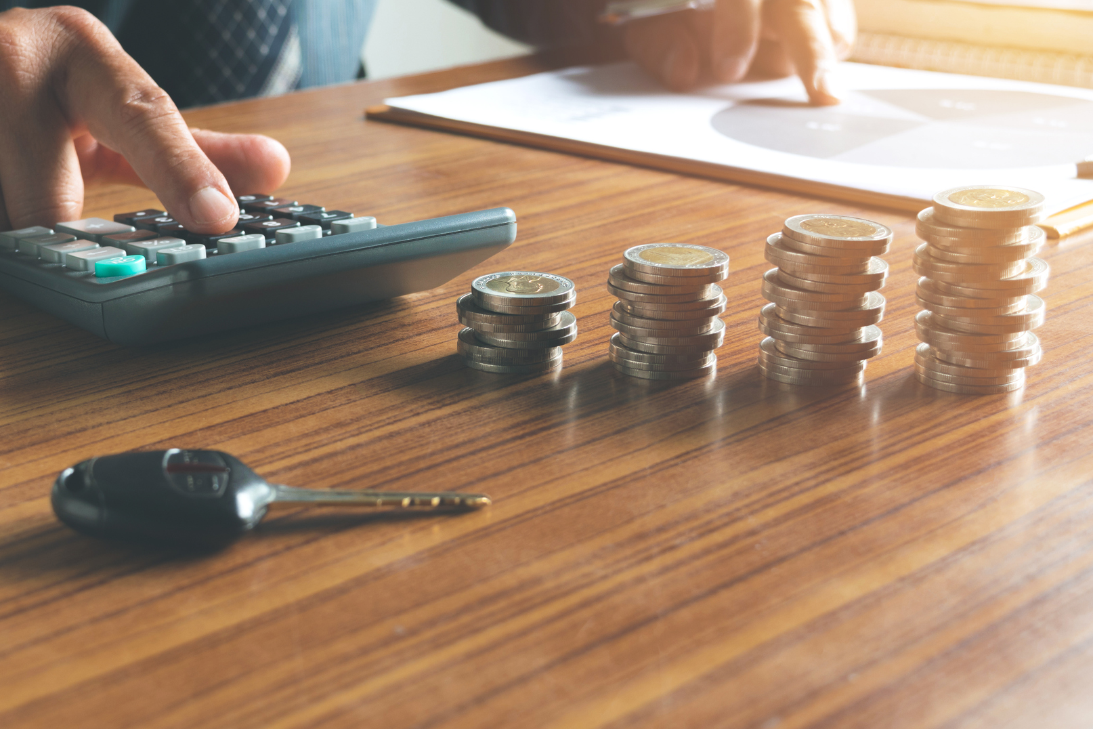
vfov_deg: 20.3
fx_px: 2034
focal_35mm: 67
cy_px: 296
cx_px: 418
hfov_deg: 30.0
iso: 100
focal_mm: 34
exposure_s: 1/10
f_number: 8
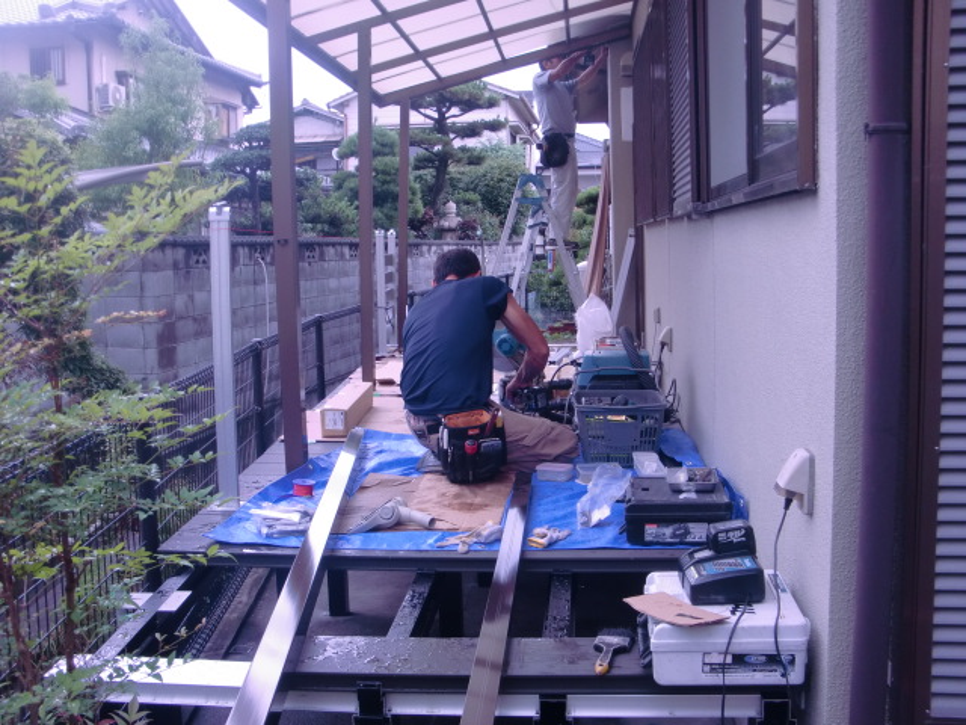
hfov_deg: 49.0
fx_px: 1060
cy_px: 362
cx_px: 483
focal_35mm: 38
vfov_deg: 37.7
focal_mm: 6.66
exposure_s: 1/60
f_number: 3.9
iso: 100
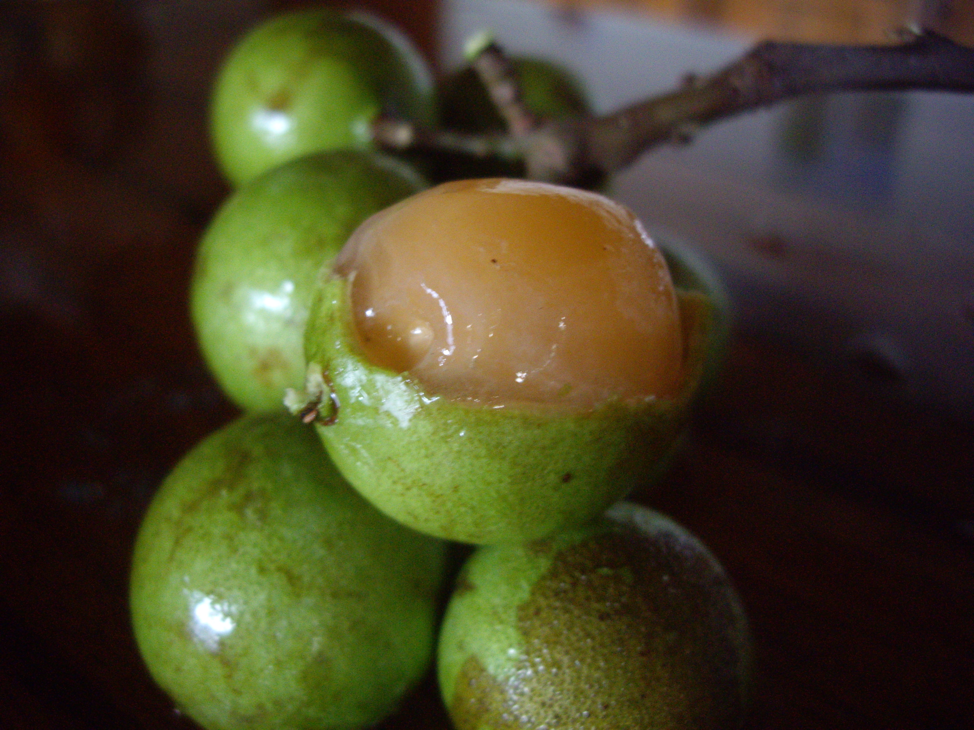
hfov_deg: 49.0
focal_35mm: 38
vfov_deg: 37.7
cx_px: 487
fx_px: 1069
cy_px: 365
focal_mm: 7.9
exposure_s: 1/40
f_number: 2.8
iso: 400
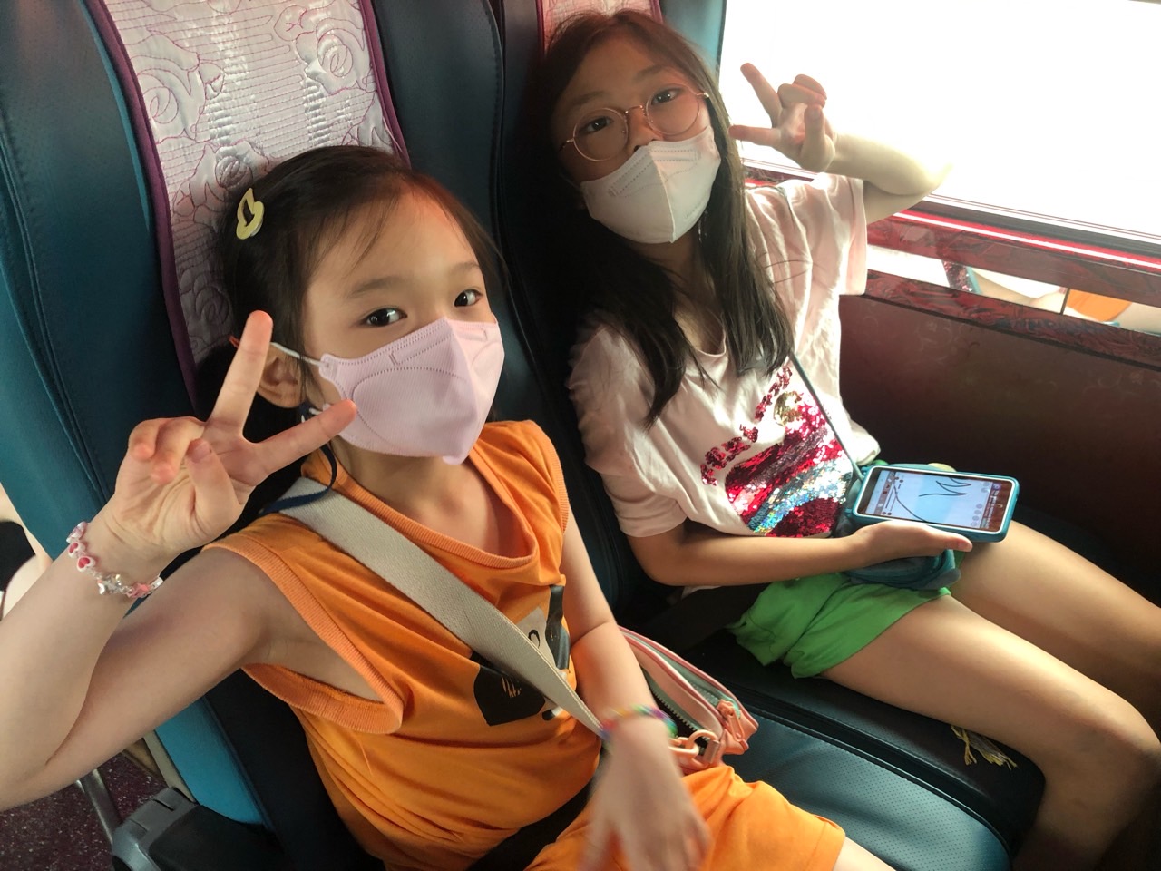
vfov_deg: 49.7
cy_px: 436
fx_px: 939
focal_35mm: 28
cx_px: 580
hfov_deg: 63.4
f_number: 1.8
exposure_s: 1/20
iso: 40
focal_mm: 4
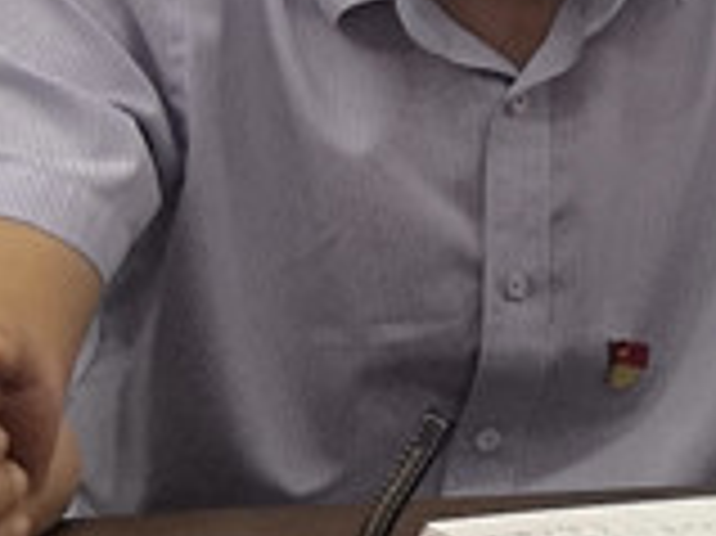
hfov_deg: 8.9
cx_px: 531
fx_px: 4588
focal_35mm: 222
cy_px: -450
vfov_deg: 6.5
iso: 125
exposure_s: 1/50
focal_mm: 3.95
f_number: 1.8
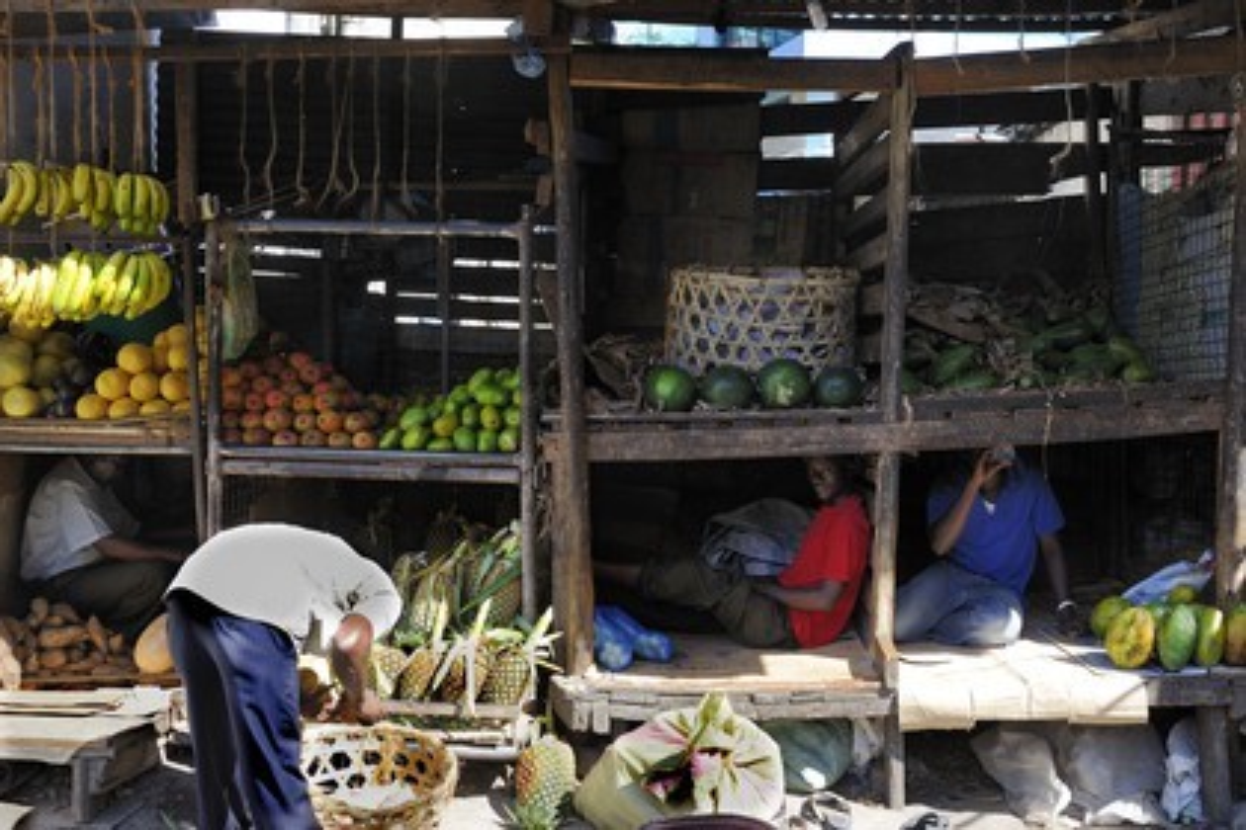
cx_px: 623
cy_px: 415
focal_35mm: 36
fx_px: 1246
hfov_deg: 53.1
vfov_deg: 36.9
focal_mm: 36
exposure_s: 1/160
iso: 400
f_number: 9
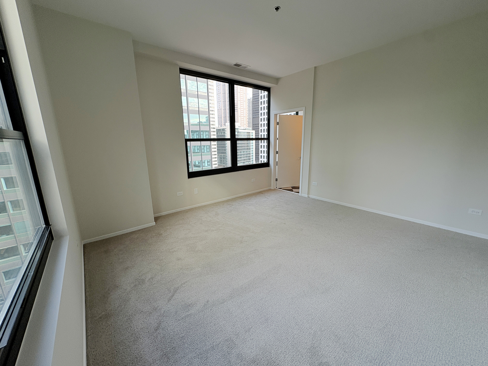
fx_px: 197
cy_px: 183
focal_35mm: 14
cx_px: 244
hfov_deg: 102.1
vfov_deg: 85.7
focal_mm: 2.22
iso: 40
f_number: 2.2
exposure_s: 1/121
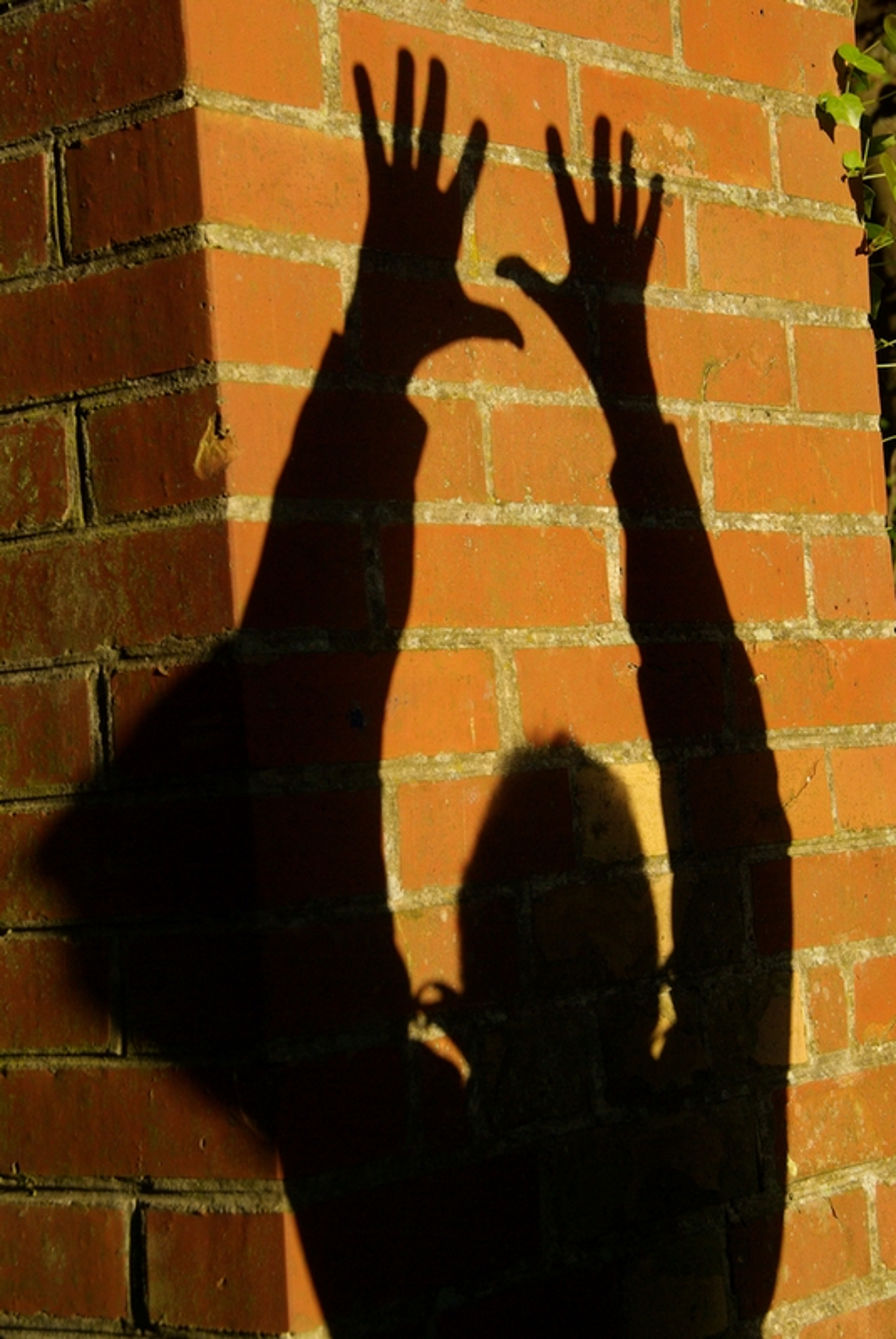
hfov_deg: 18.2
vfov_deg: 27.0
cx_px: 448
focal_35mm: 75
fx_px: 2794
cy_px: 670
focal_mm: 50
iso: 400
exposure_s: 1/350
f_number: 9.5
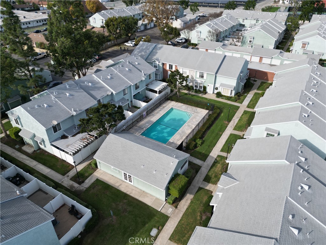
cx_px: 163
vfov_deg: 56.8
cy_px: 122
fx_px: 226
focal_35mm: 24
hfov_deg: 71.6
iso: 130
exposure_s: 1/2500
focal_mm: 6.72
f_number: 1.7
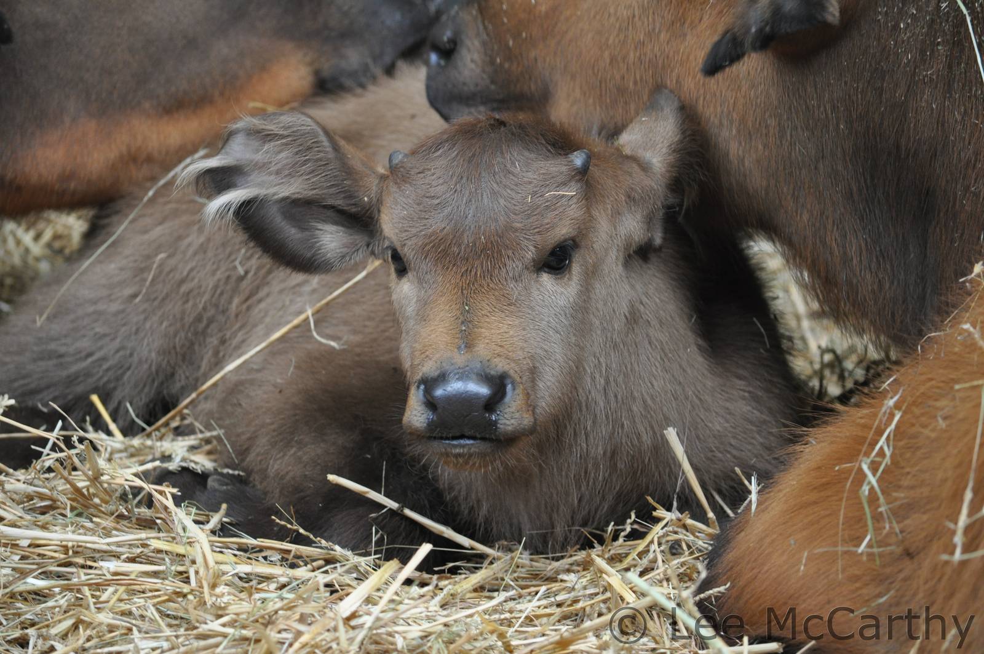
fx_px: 8191
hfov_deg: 6.9
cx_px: 492
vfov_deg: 4.6
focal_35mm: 300
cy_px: 327
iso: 800
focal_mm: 200
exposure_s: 1/25
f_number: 5
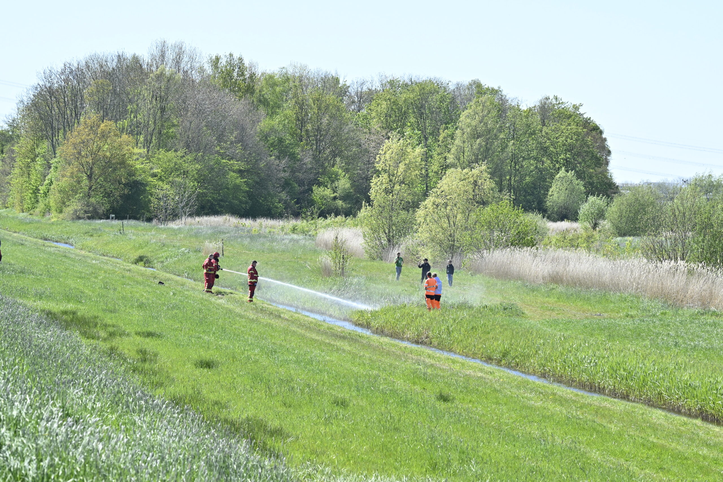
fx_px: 3314
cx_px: 362
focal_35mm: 165
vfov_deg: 8.3
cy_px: 241
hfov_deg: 12.5
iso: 200
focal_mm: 110
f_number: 6.3
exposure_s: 1/500
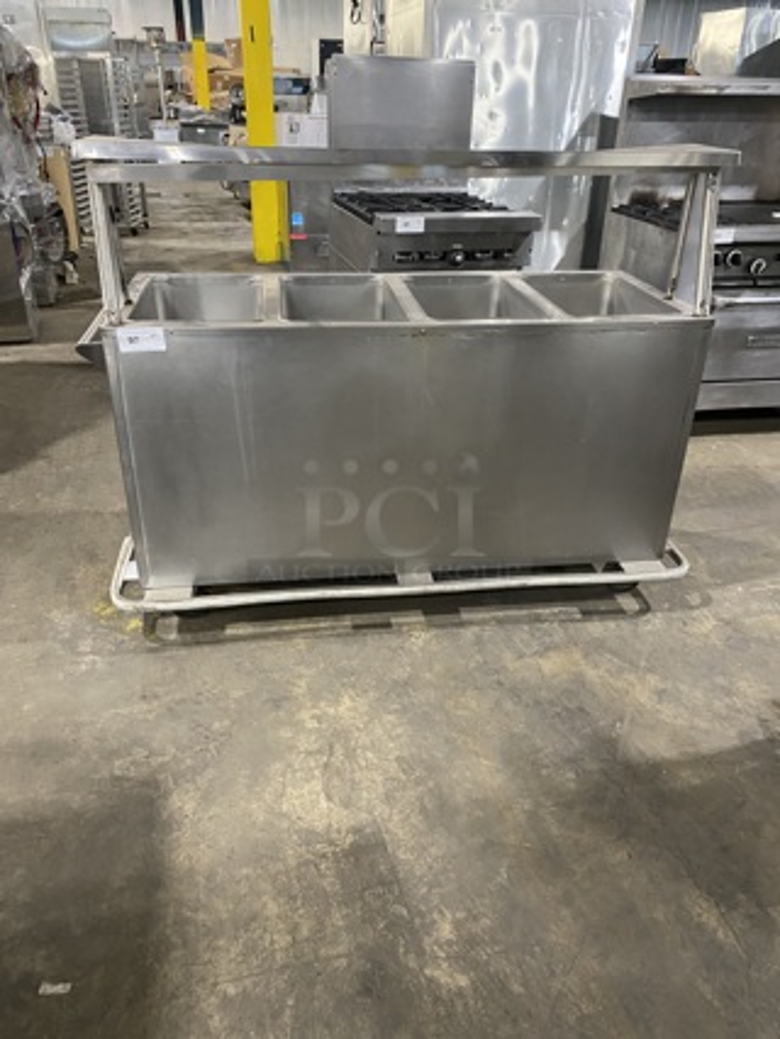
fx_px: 780
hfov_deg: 53.1
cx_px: 390
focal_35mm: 26
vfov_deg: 67.3
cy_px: 520
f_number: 1.8
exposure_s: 1/60
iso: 400
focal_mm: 4.25
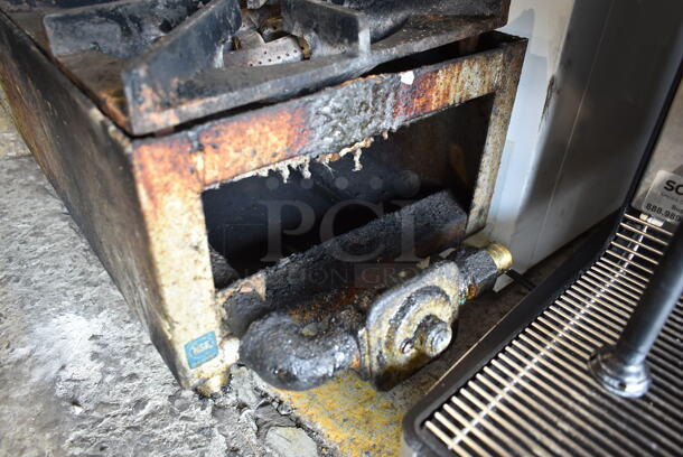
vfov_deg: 48.0
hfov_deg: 67.3
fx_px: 513
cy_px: 228
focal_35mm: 27
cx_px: 342
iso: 450
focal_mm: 18
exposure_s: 1/30
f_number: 3.5
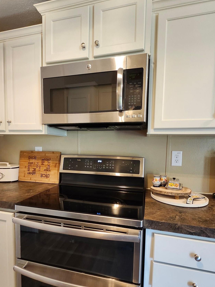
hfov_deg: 71.5
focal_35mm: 18
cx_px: 101
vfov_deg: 87.6
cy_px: 156
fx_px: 149
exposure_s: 1/30
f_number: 2.2
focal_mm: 1.74
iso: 500
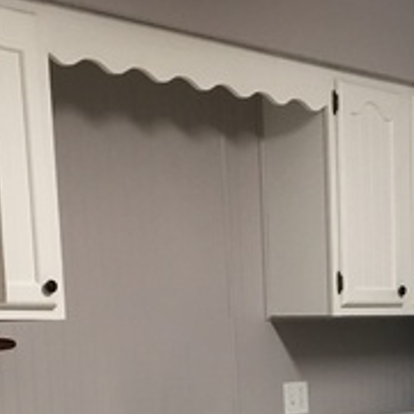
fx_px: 1218
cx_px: 420
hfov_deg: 18.7
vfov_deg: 18.3
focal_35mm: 90
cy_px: 500
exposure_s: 1/30
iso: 100
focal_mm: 4.15
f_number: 2.2
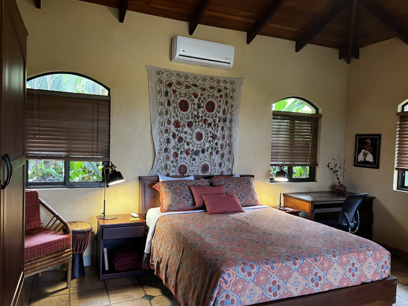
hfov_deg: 65.3
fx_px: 318
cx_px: 202
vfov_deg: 51.3
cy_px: 154
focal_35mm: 27
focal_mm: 5.7
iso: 400
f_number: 1.5
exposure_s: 1/60
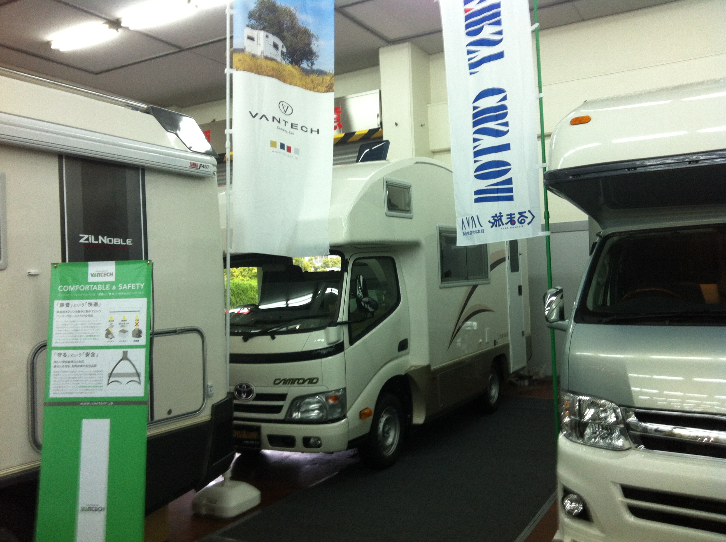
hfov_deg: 52.7
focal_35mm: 35
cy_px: 271
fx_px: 733
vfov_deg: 40.6
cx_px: 363
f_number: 2.8
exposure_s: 1/17
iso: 80
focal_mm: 3.85
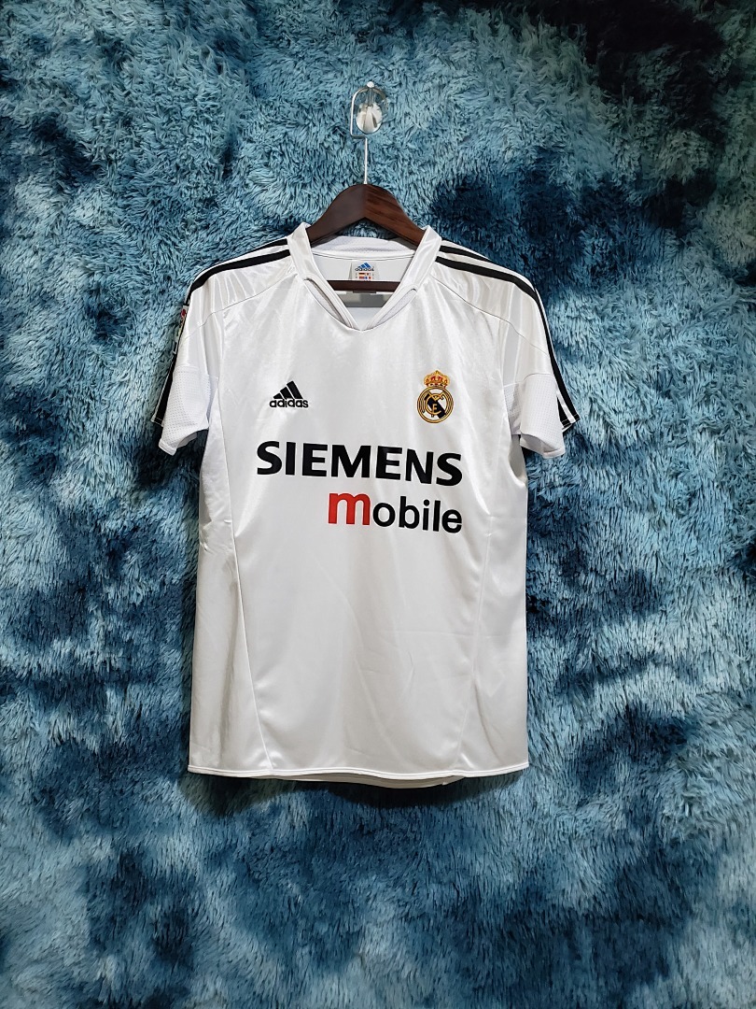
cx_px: 378
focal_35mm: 26
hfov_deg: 53.1
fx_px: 757
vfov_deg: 67.3
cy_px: 504
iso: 400
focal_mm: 4.3
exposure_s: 1/50
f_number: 1.5
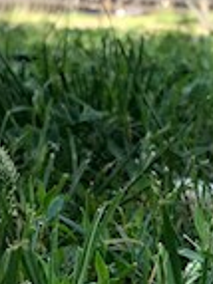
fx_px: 1076
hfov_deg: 11.0
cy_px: 100
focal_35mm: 131
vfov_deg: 15.0
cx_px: 275
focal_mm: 3.99
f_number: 1.8
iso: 20
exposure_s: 1/725
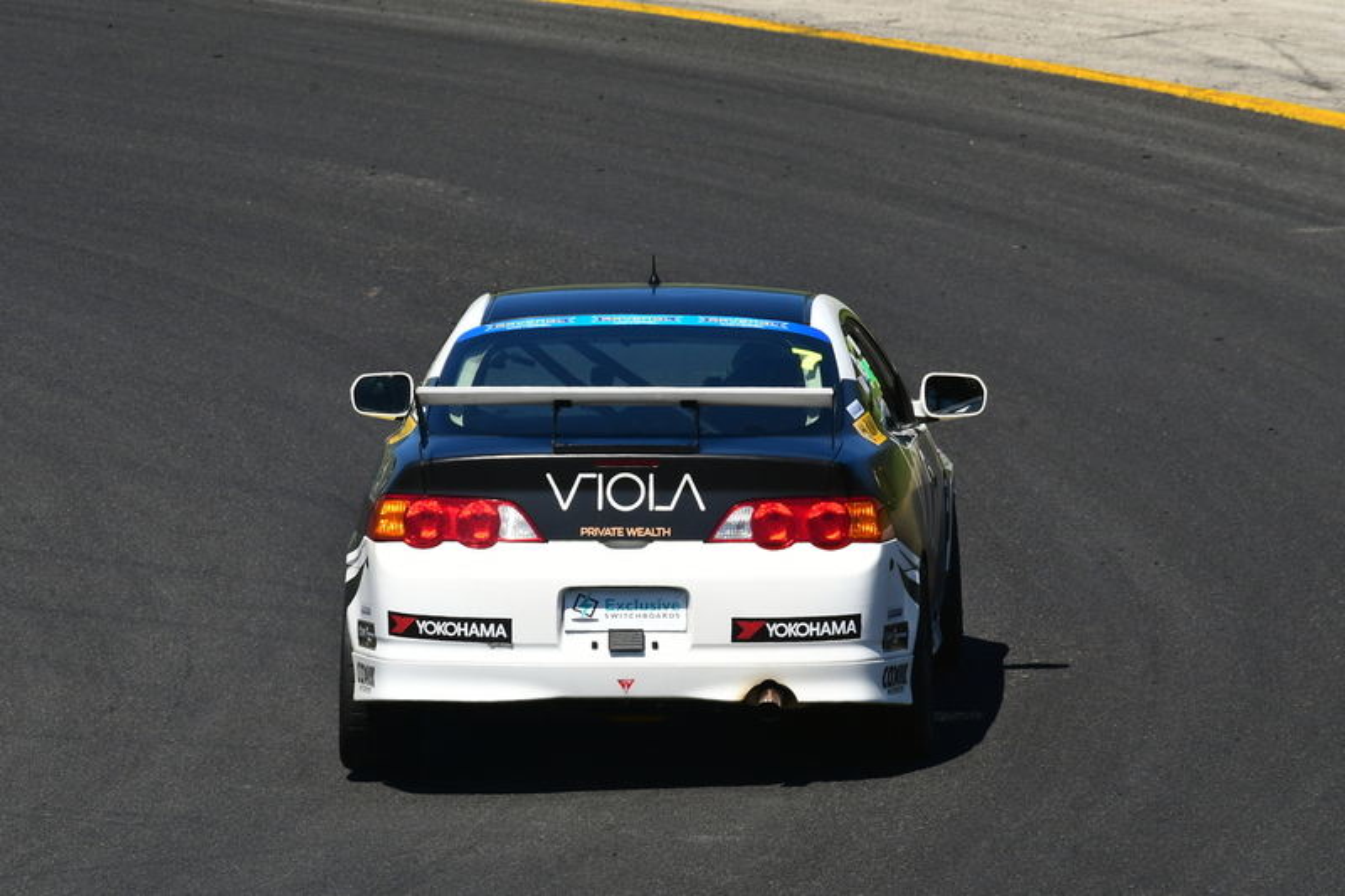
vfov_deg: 2.3
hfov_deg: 3.4
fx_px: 22411
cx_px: 672
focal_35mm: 600
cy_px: 448
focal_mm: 400
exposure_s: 1/640
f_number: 13
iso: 500
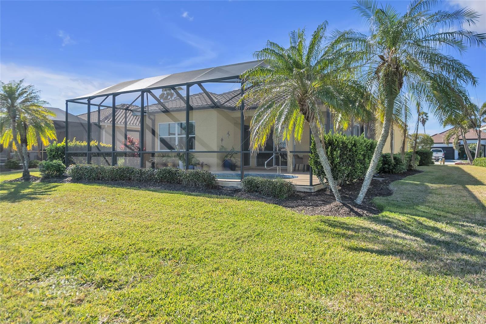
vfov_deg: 53.1
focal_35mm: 24
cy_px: 162
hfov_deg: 73.8
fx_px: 324
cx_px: 243
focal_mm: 16
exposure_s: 1/8000
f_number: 3.5
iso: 400
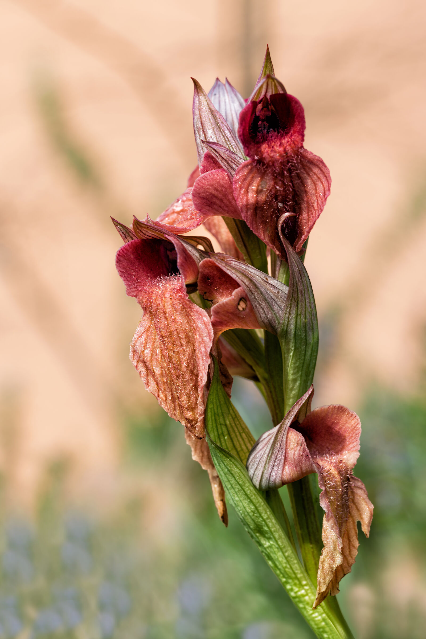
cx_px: 213
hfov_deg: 13.0
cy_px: 320
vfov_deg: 19.5
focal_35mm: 105
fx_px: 1864
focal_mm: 105
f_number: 16
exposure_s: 1/30
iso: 64
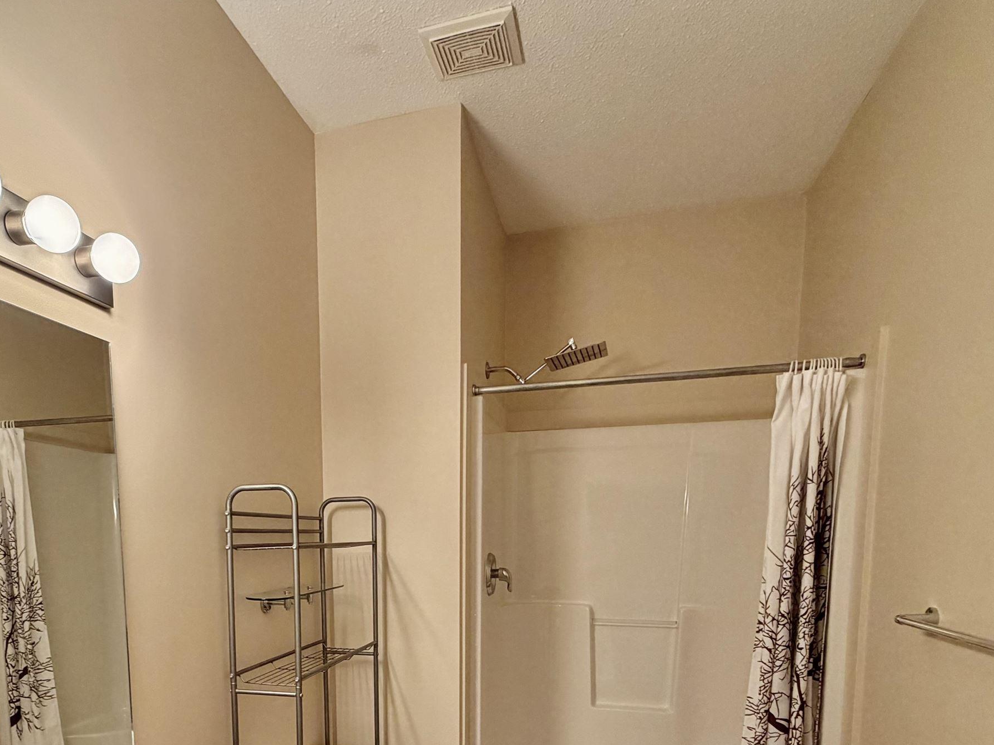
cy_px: 617
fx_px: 689
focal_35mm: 24
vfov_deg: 52.4
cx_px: 396
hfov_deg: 70.8
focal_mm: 2.22
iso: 160
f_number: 2.2
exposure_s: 1/60
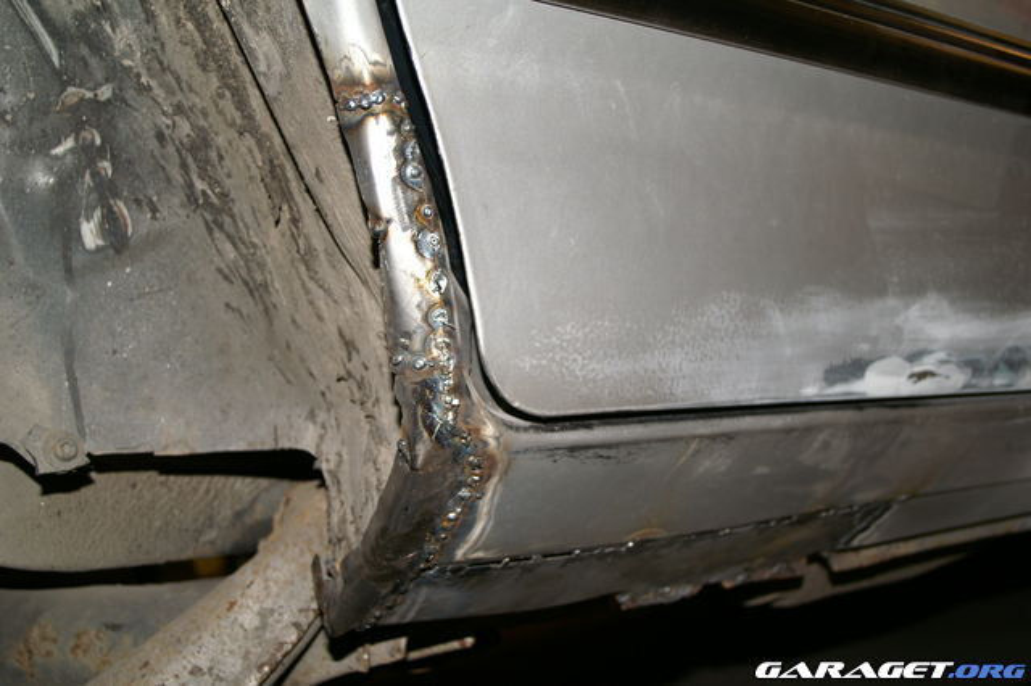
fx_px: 1202
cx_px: 516
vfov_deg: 31.9
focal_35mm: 42
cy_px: 343
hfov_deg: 46.4
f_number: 5.6
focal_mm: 28
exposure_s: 1/60
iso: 200
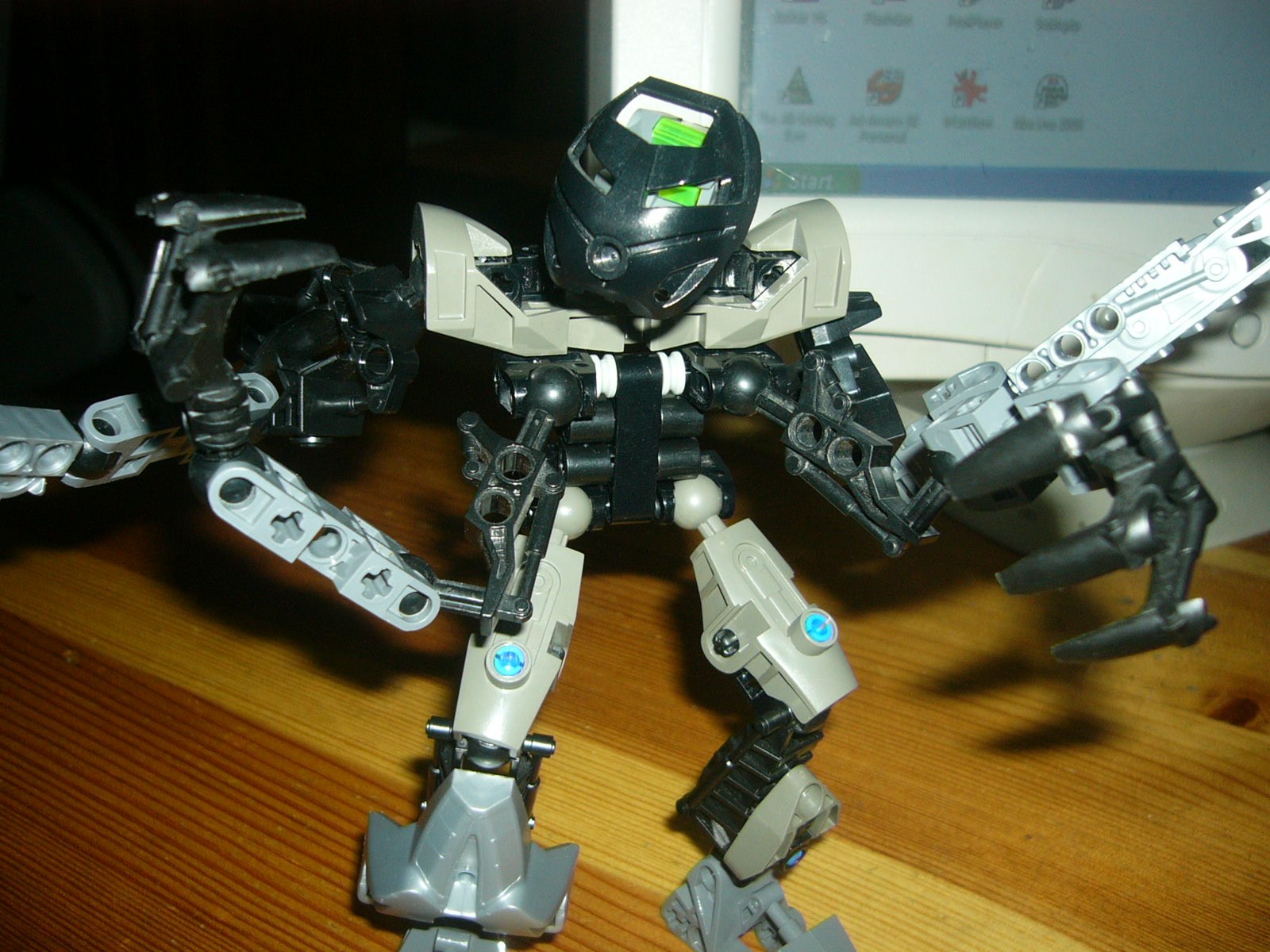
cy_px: 476
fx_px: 1284
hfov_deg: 52.6
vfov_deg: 40.7
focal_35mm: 35
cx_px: 635
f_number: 2.8
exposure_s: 1/60
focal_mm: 5.8
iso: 100
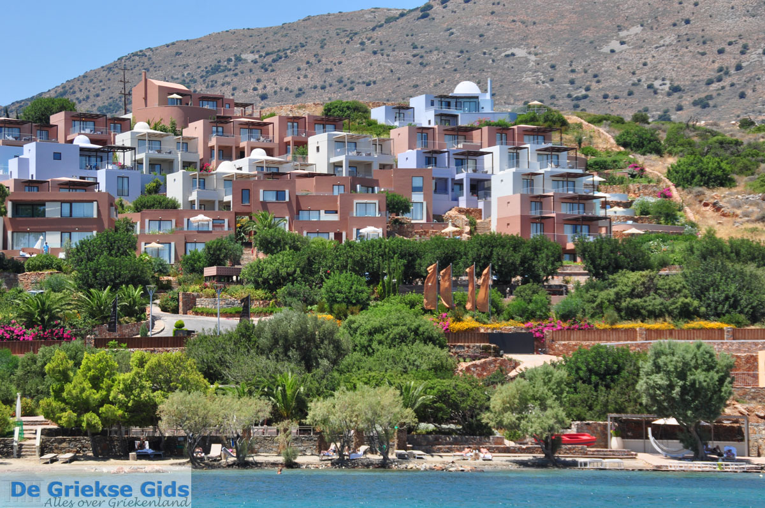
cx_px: 382
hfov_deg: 18.9
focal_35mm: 108
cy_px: 254
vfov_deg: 12.6
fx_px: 2292
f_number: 10
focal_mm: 72
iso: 200
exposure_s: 1/400
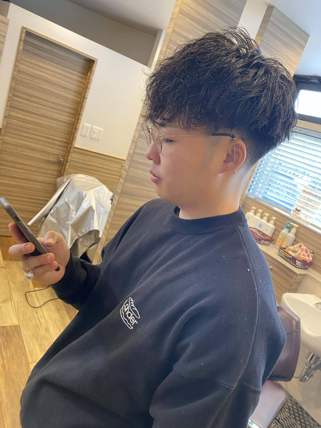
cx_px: 160
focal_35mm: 26
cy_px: 214
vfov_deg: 67.3
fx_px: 321
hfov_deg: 53.1
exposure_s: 1/50
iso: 160
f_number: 1.8
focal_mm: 4.25
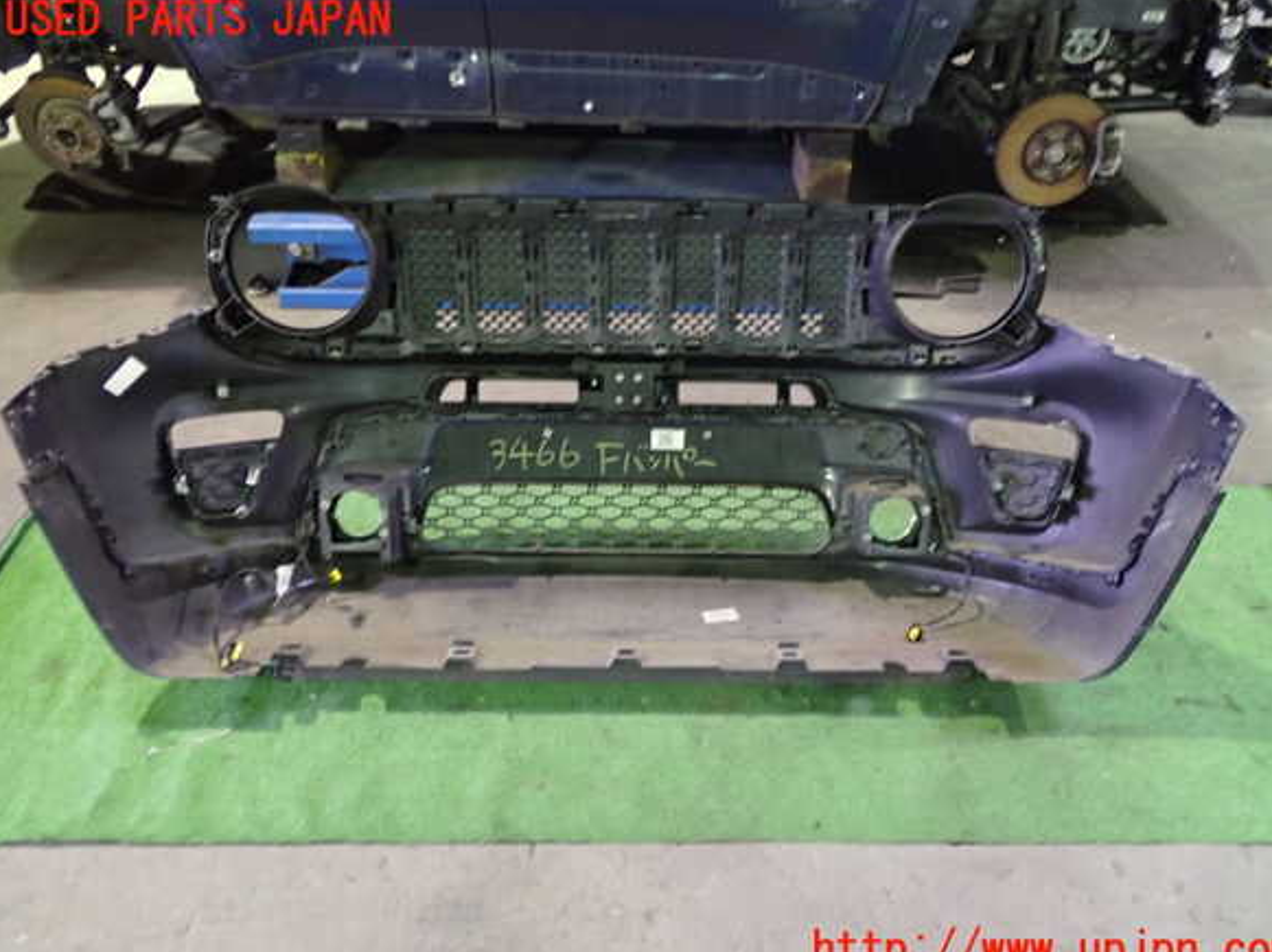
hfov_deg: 58.4
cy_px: 486
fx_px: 1138
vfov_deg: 45.4
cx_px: 650
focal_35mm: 31
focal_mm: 5.4
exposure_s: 1/10
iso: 800
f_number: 2.3
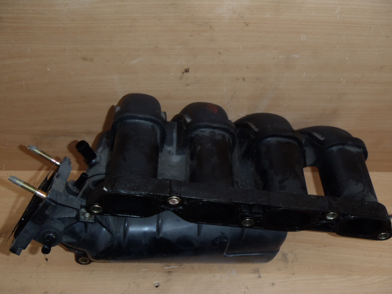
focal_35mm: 38
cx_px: 196
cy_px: 147
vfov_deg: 37.7
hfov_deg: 49.0
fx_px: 430
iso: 100
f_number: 4.6
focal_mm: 6.83
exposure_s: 1/40
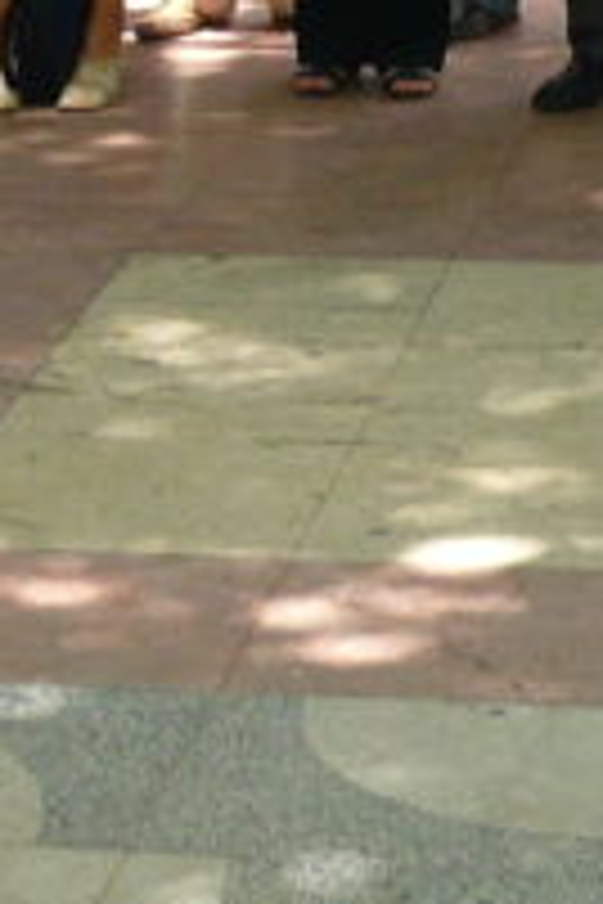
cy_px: -288
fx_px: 4371
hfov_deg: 7.8
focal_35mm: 174
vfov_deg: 11.5
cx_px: -36
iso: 100
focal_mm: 5.8
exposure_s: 1/100
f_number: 2.8
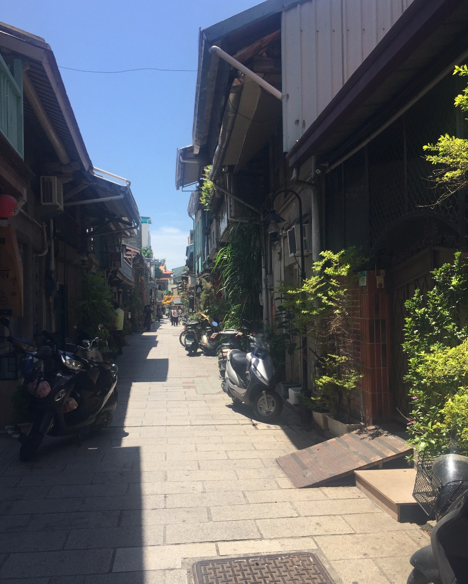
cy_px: 299
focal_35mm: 31
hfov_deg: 47.1
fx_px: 537
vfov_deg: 57.2
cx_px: 229
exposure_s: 1/1883
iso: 32
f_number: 2.2
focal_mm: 4.15
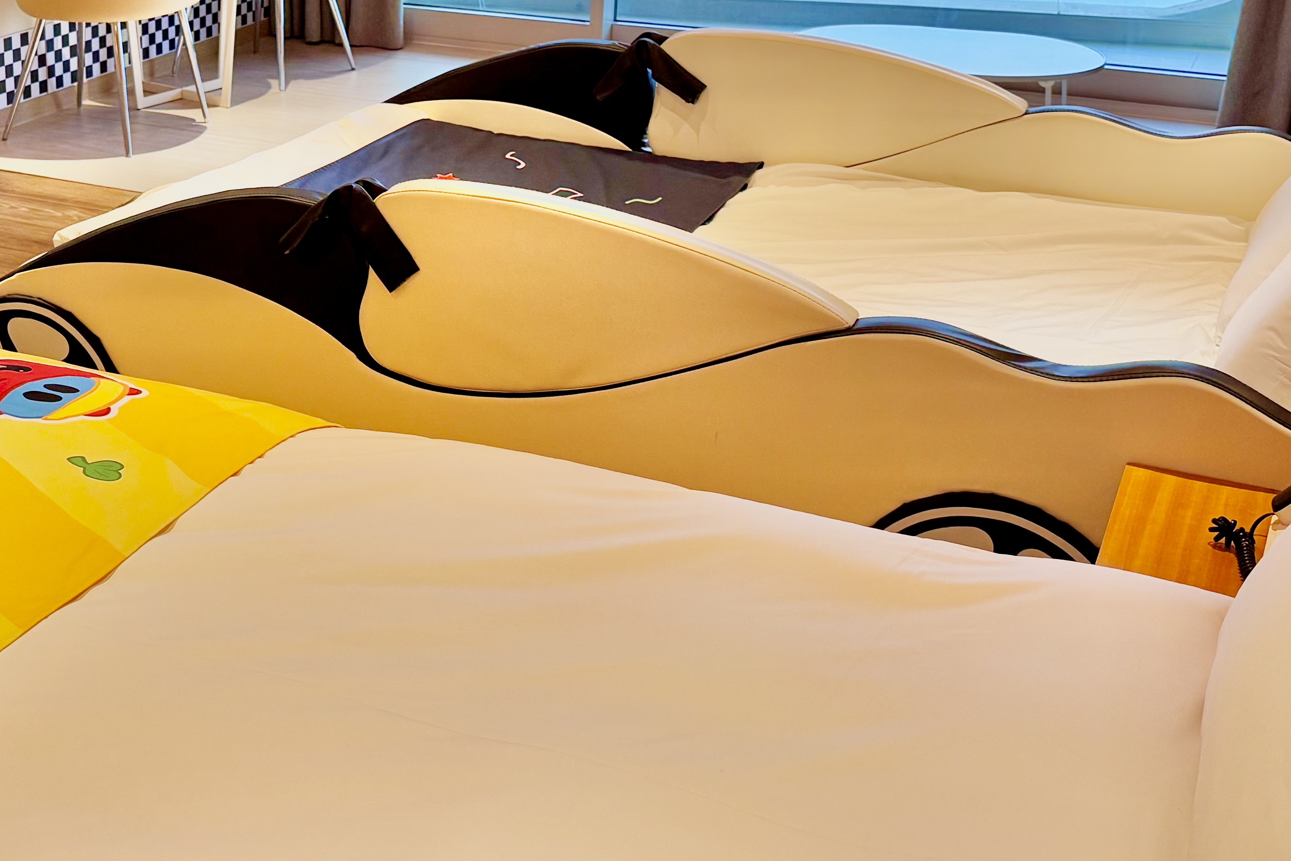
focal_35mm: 52
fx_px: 1865
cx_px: 263
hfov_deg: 36.9
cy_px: 193
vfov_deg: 25.6
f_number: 1.78
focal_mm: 6.76
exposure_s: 1/121
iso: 160
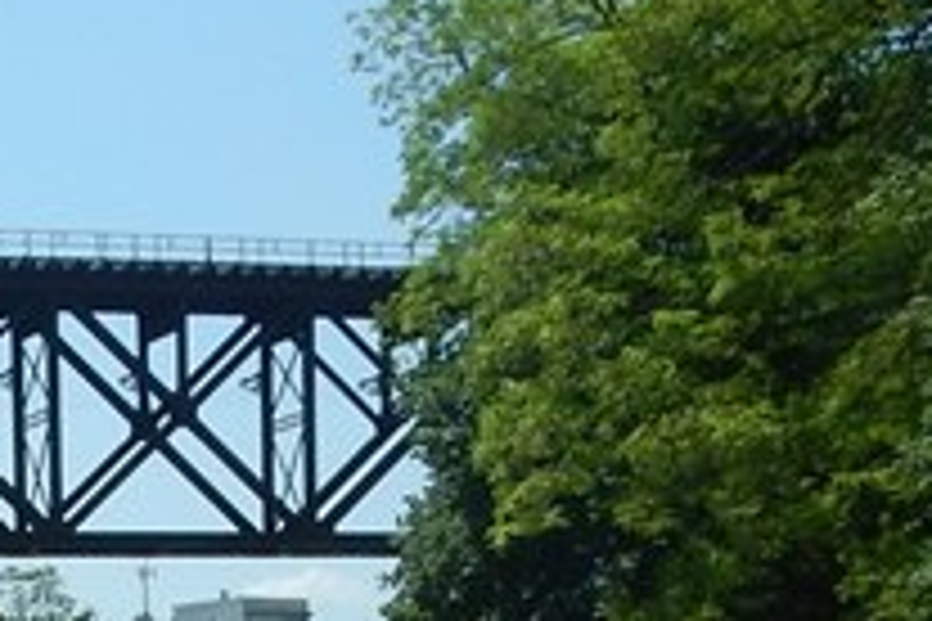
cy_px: 648
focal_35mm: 58
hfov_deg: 33.7
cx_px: 221
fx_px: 1501
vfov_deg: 22.3
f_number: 4.1
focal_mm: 4.3
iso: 125
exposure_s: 1/1000
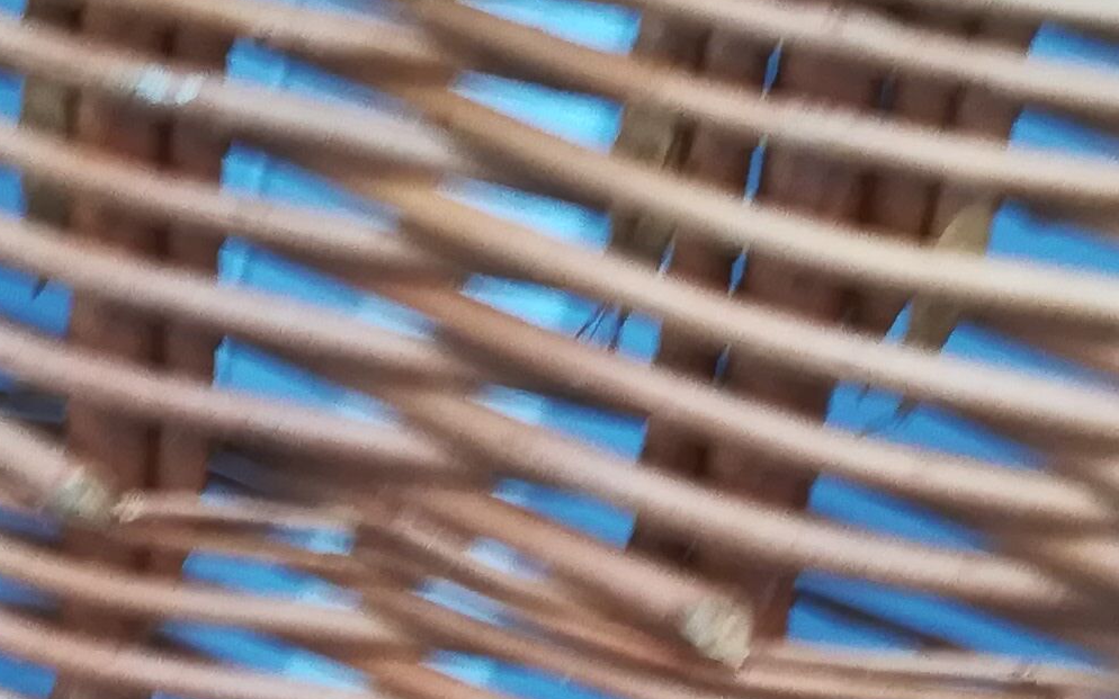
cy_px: 687
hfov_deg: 18.9
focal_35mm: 110
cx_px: 489
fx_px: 3354
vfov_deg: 11.8
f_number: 2.2
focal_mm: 3.83
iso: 250
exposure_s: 1/33.3
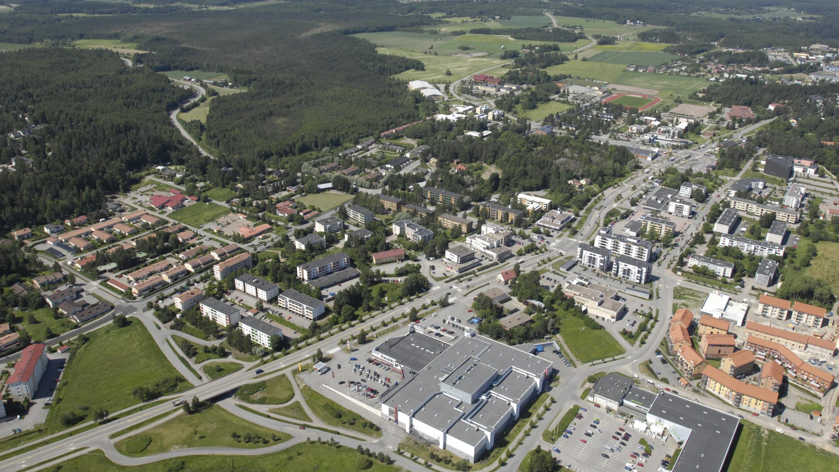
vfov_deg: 38.3
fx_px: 679
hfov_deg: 63.4
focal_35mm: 31
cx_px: 426
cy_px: 218
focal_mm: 19
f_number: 6.7
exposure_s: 1/1000
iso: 400
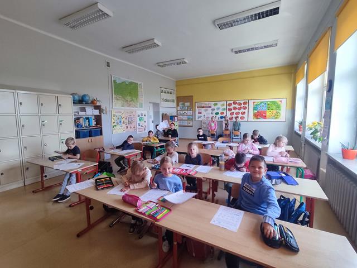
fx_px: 155
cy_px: 134
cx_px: 178
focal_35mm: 15
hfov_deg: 98.2
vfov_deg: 81.7
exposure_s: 1/50
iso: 51
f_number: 2.2
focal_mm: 1.6
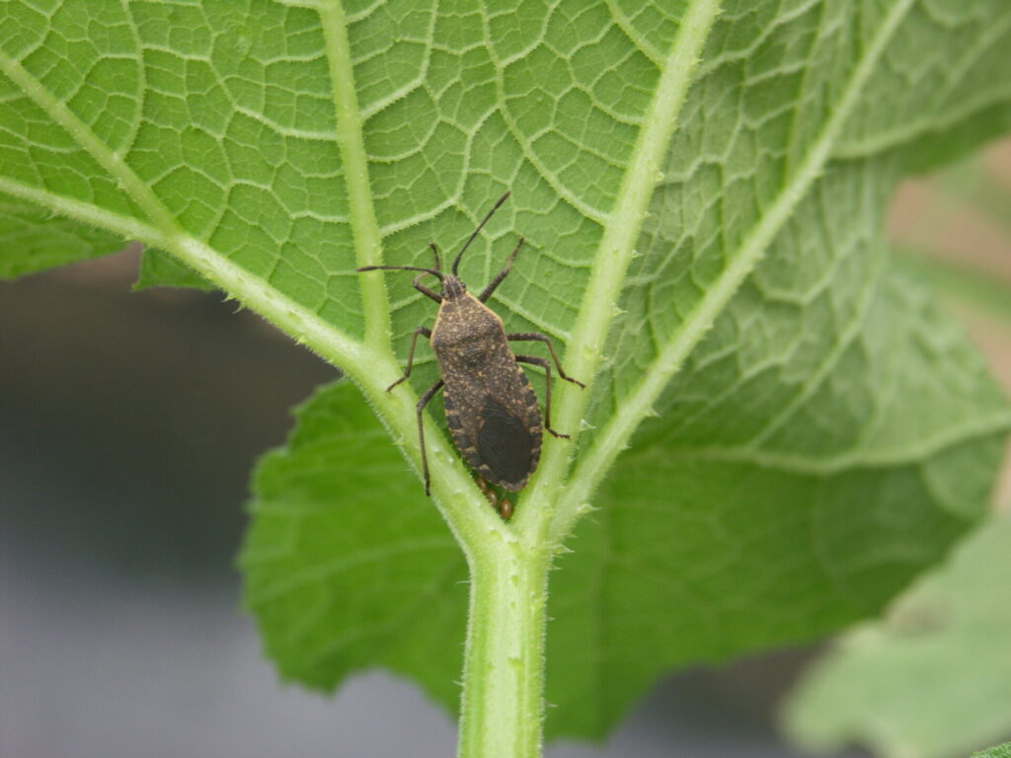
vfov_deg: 7.4
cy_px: 379
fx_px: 5841
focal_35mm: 200
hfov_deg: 9.9
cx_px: 506
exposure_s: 1/125
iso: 100
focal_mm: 50.8
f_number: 5
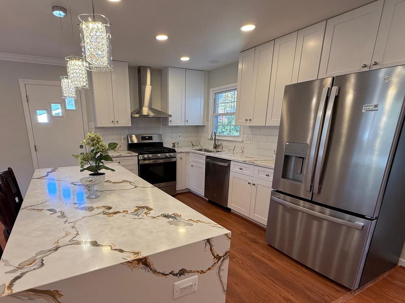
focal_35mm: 19
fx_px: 222
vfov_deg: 67.9
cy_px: 185
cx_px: 168
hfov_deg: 83.9
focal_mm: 2.22
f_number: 2.2
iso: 125
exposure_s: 1/120
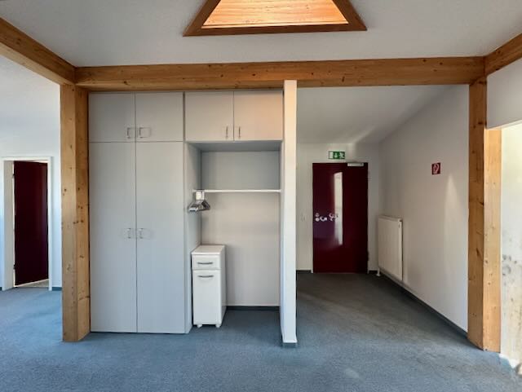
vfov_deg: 85.8
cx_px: 261
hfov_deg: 102.0
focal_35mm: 14
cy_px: 196
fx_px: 211
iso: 320
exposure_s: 1/60
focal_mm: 2.22
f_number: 2.2
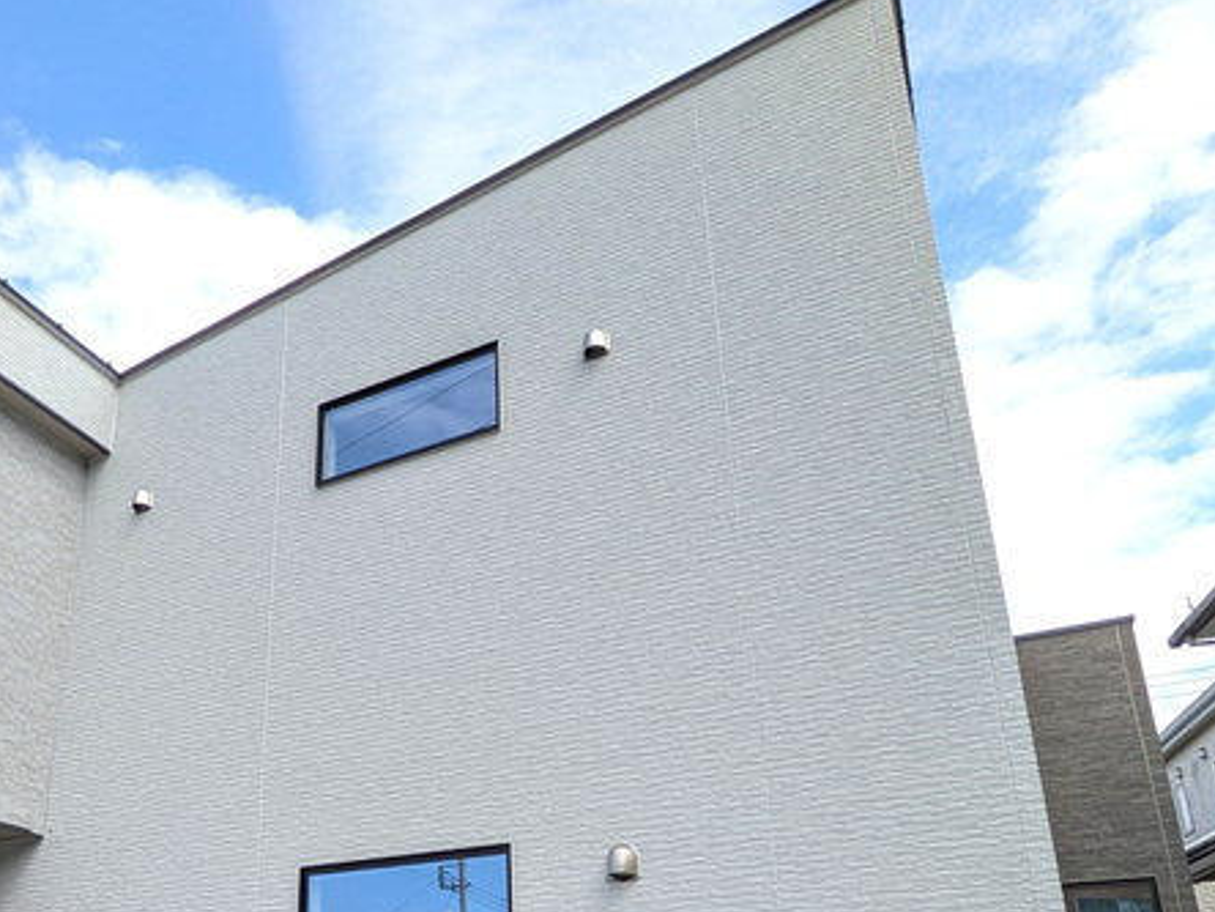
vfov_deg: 44.0
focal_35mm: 30
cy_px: 759
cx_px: 416
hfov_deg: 58.7
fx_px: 1053
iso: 51
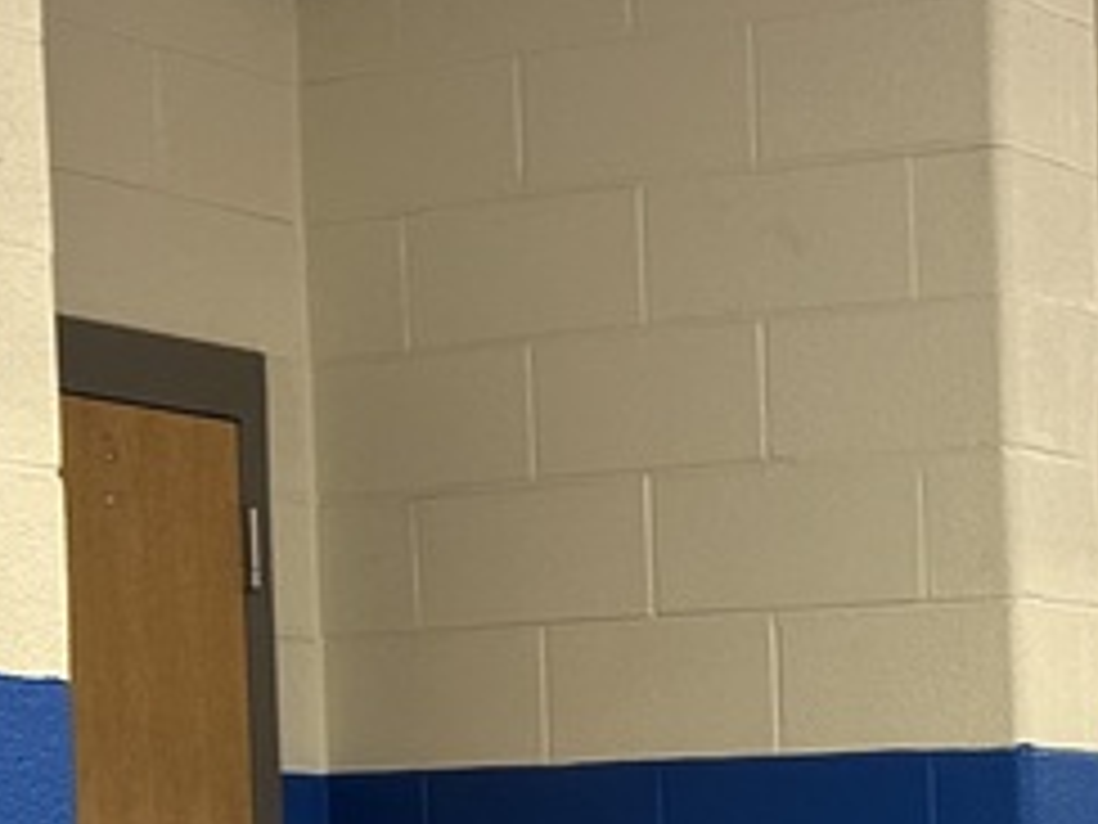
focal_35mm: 109
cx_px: 1732
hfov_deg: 16.2
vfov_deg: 13.0
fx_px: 3457
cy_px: 1130
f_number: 1.5
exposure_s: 1/120
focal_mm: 5.7
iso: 125
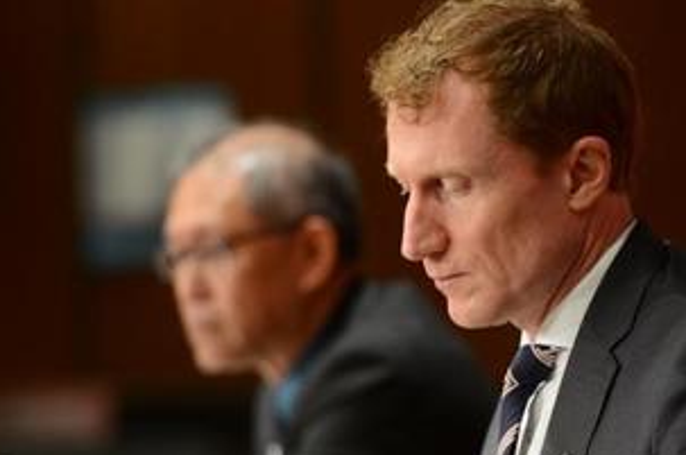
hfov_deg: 4.9
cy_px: 335
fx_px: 8048
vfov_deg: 3.2
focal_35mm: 423
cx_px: 435
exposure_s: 1/250
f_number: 2.8
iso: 1600
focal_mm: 200
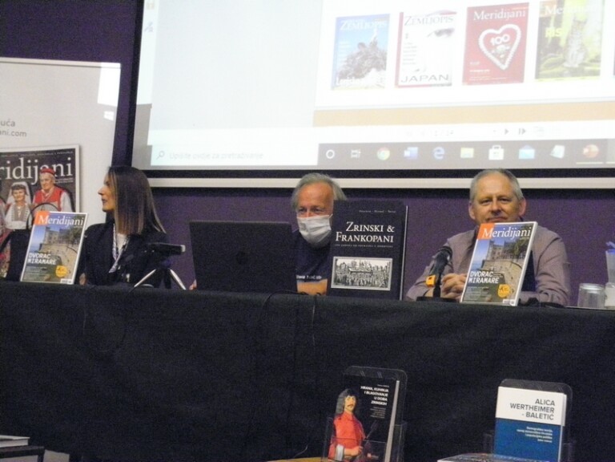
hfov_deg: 32.7
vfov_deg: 24.8
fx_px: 1048
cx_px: 308
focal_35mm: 59
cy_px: 231
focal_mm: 10.6
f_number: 4.1
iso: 1600
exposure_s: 1/30
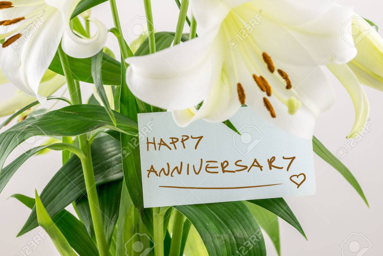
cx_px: 192
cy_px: 128
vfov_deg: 13.0
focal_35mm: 105
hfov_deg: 19.5
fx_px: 1117
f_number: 16
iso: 100
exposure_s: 1/1.67
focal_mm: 105
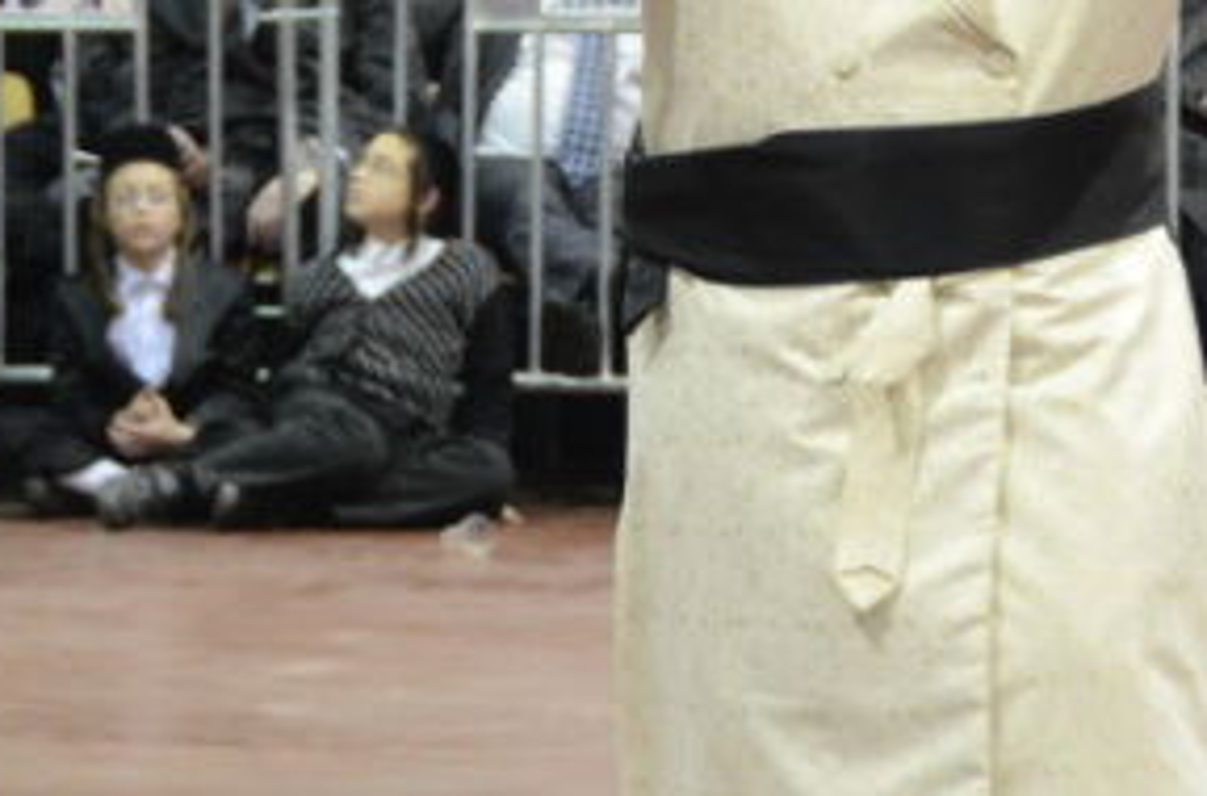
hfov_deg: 6.9
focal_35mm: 299
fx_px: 9992
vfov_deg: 4.6
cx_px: 809
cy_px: 113
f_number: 4.8
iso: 1600
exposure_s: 1/50
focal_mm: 56
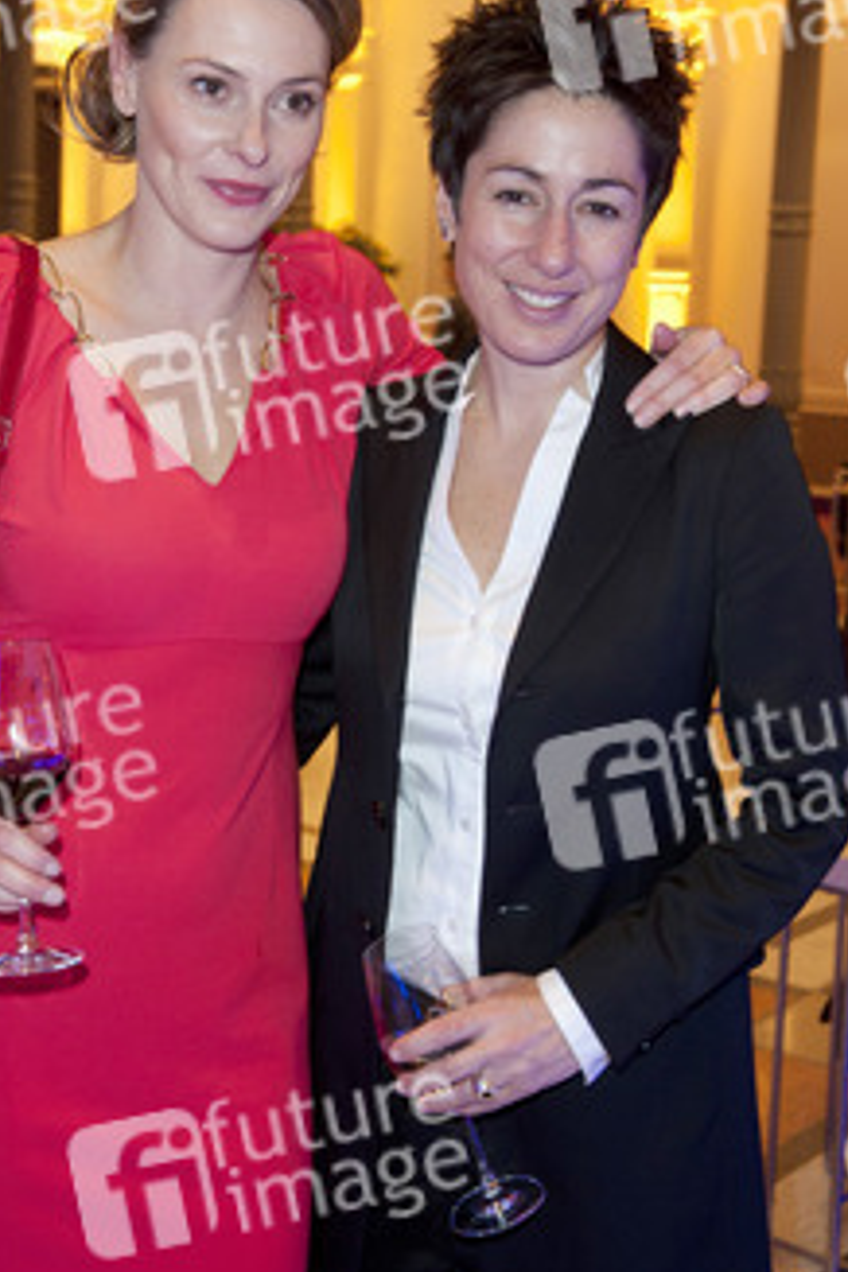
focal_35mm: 55
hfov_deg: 24.6
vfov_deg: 36.2
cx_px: 383
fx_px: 1943
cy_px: 583
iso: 1000
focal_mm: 45
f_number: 5.6
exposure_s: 1/15
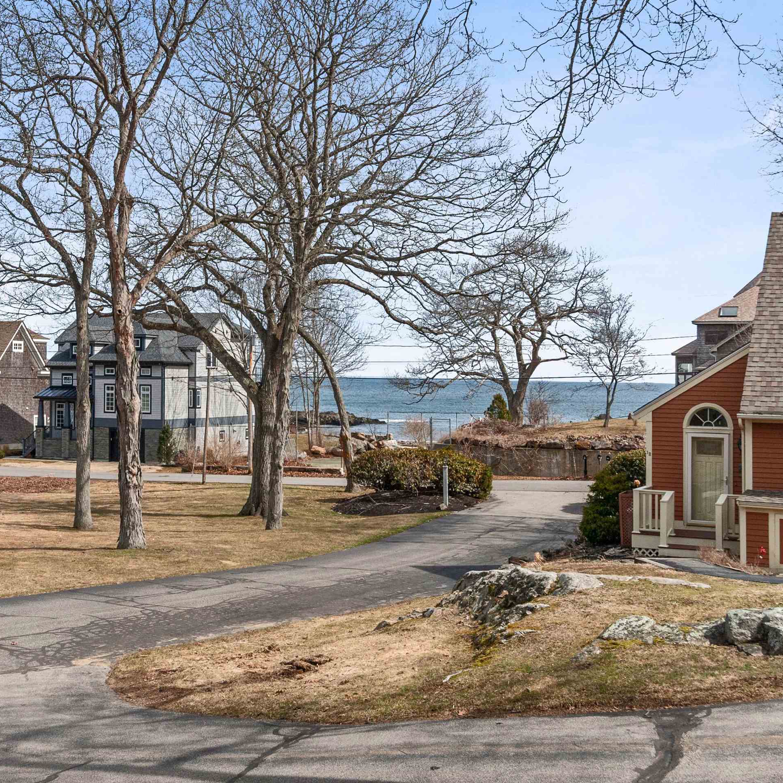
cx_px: 292
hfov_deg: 37.3
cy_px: 387
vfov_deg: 37.6
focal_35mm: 45
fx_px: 1152
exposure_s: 1/640
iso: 200
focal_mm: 22
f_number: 8
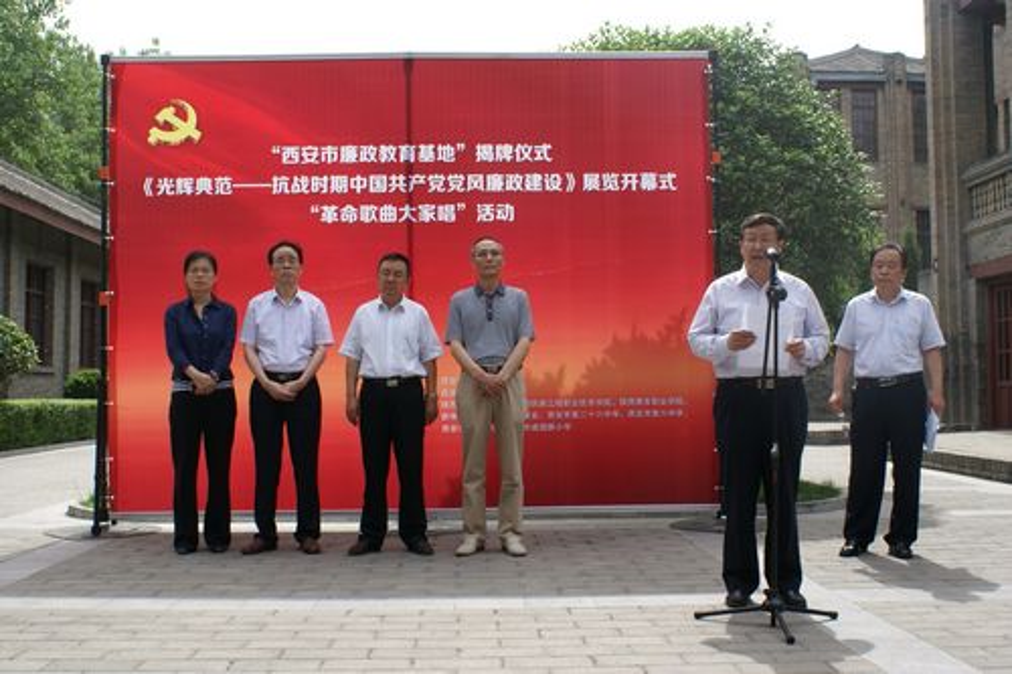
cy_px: 337
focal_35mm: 39
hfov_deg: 49.6
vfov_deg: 34.2
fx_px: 1096
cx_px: 506
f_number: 9
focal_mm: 26
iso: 100
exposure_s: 1/100
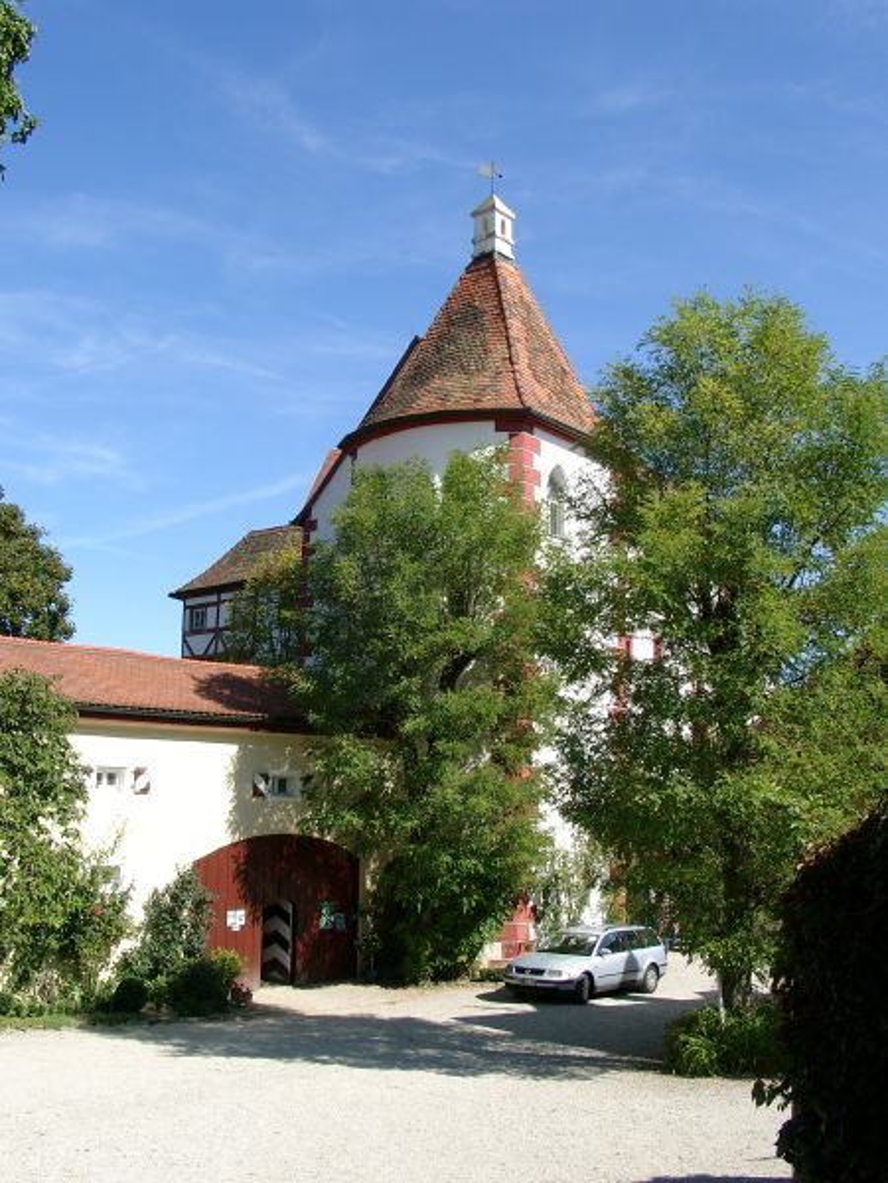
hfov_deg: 41.8
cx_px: 444
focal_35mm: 34
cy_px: 592
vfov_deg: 54.0
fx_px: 1163
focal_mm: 7.13
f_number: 4
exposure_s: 1/592
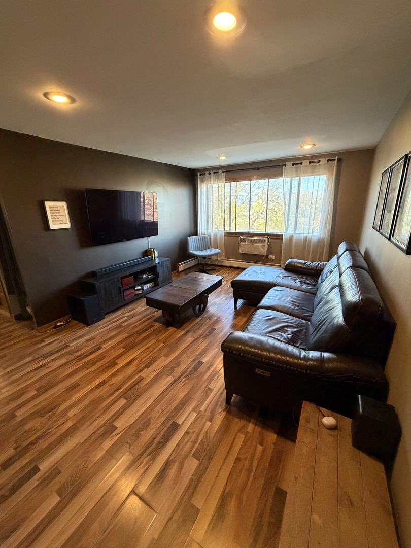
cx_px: 206
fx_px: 222
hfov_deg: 85.7
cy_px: 274
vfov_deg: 102.1
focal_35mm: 14
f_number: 2.2
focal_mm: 2.22
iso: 500
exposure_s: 1/60
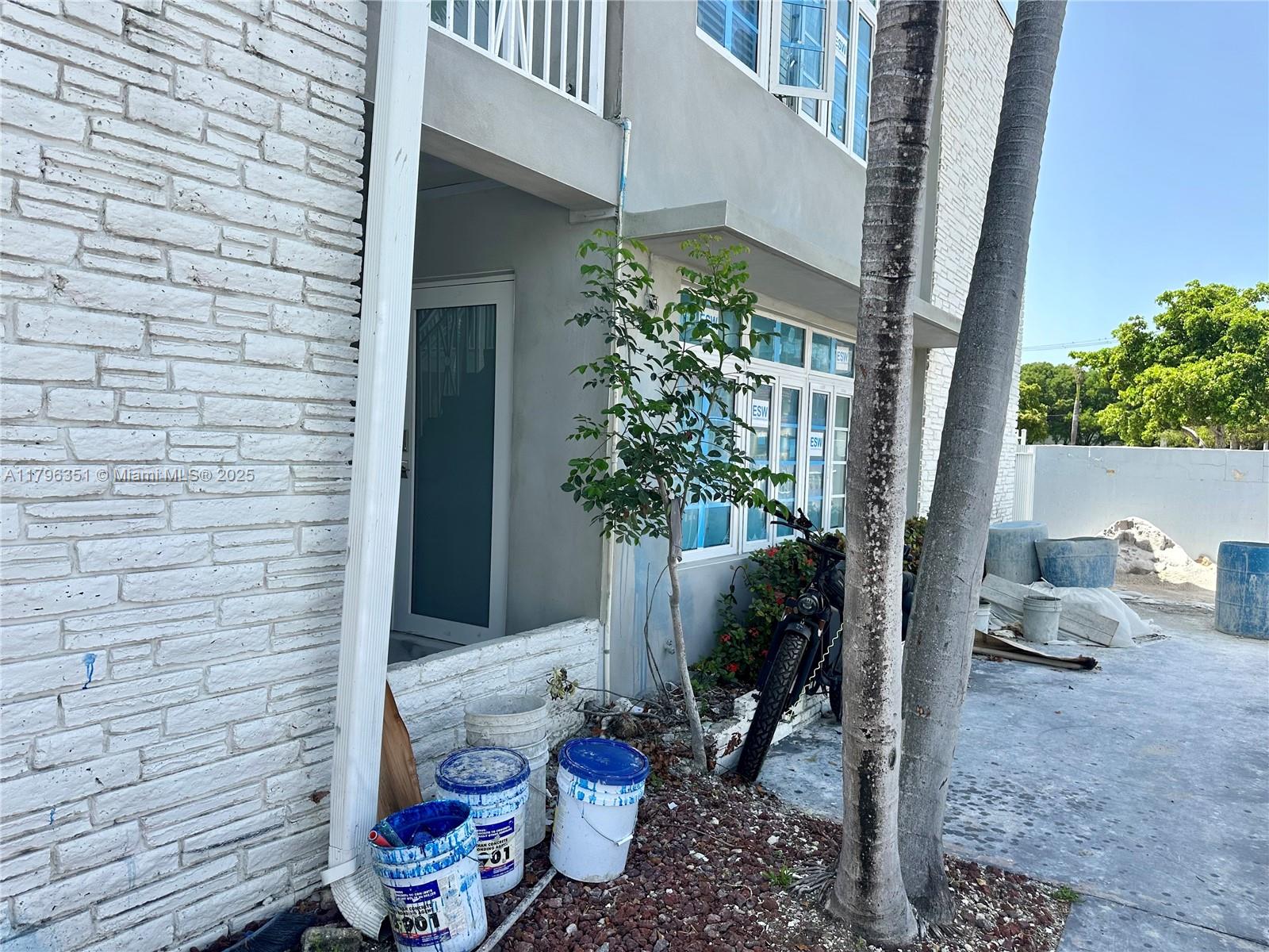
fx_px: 880
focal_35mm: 24
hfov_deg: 71.6
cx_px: 634
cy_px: 476
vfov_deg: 56.8
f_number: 1.78
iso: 80
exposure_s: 1/1949
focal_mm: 6.86
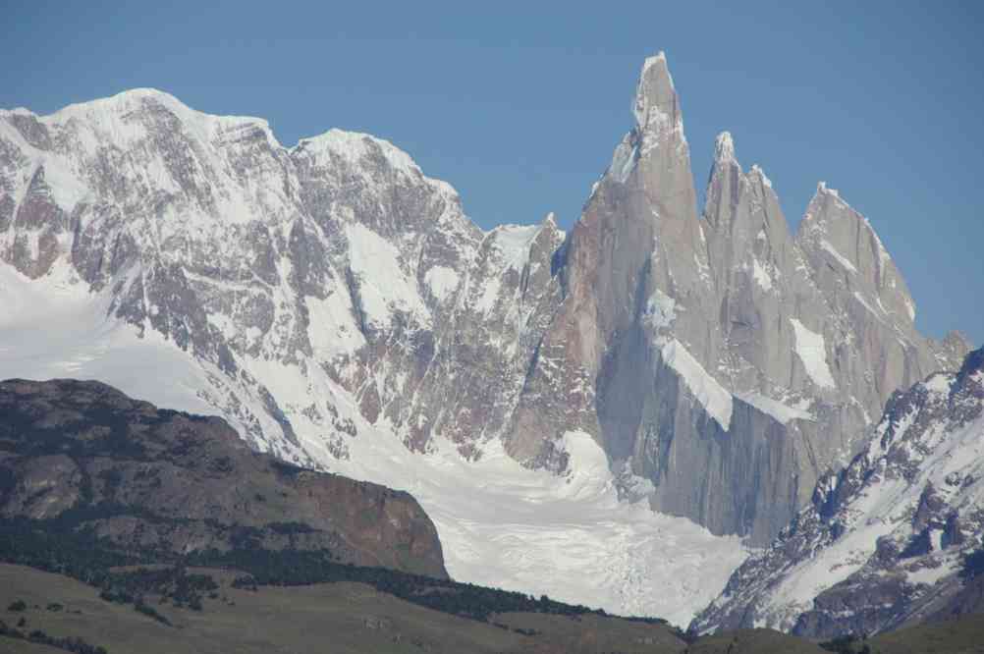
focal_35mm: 255
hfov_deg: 8.1
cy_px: 327
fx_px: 6963
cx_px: 492
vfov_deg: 5.4
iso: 100
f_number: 11
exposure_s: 1/500
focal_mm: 170
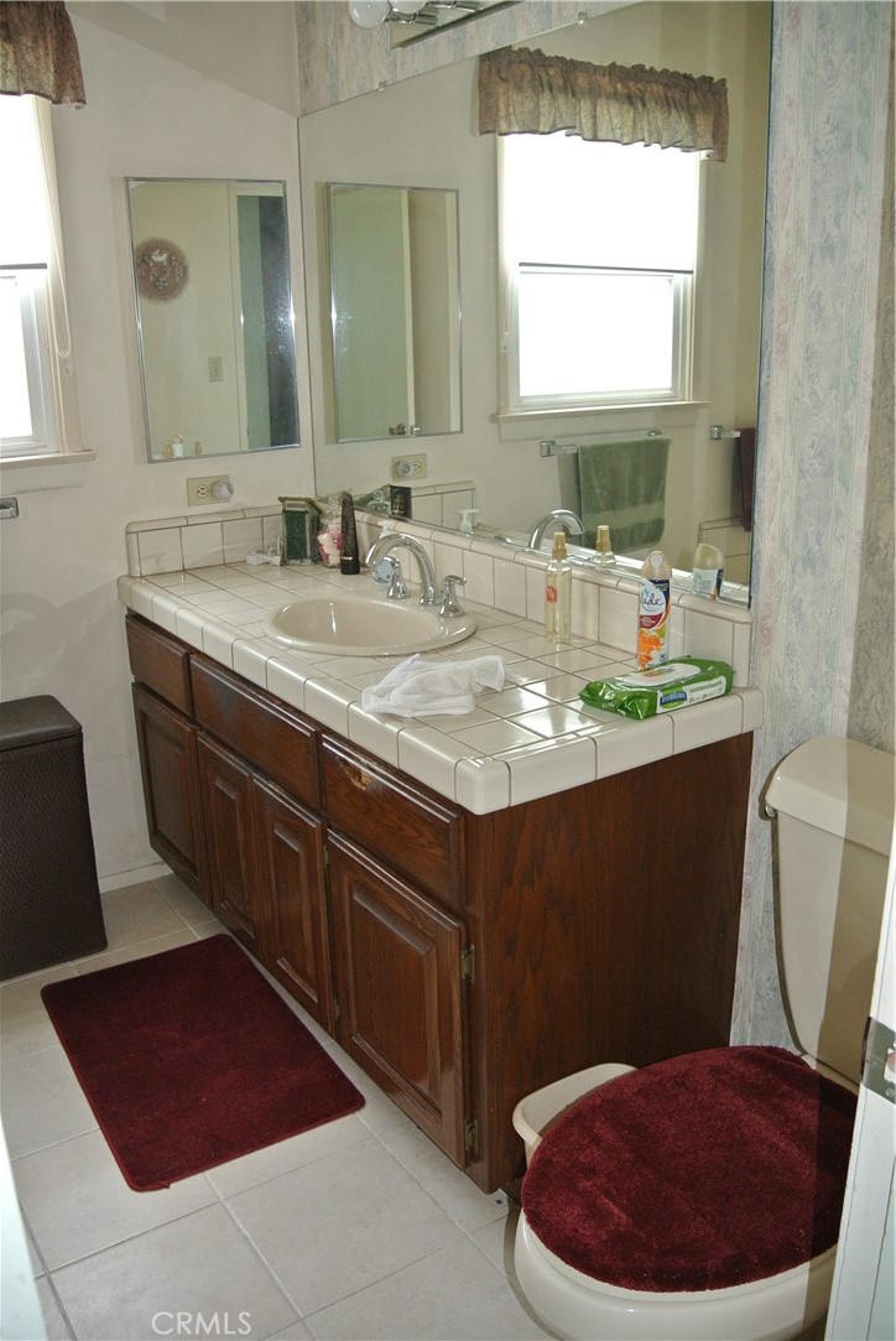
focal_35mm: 29
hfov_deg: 45.0
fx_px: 1081
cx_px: 448
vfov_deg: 63.6
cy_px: 670
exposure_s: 1/60
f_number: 3.5
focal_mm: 11
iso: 360
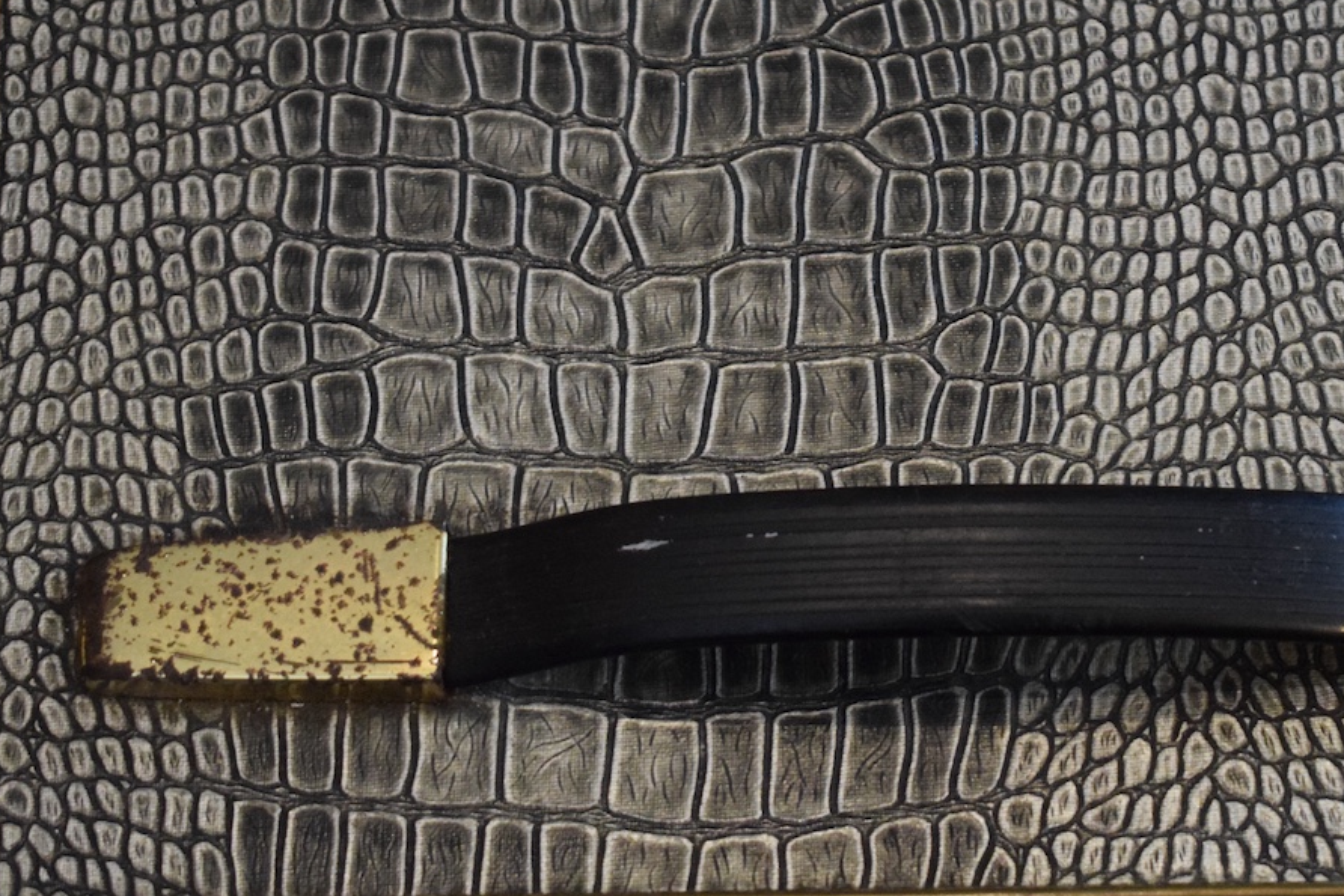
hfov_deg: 17.5
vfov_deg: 11.8
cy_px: 349
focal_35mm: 116
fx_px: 4331
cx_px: 1044
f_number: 5.3
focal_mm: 46
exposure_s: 1/60
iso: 4000
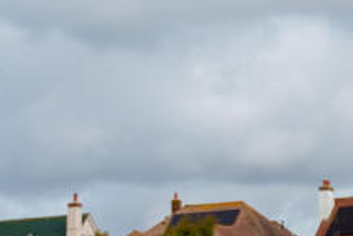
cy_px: -32
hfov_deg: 10.0
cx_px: 819
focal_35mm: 182
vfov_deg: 7.5
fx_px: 1787
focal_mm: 28
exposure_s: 1/640
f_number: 4.5
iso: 200
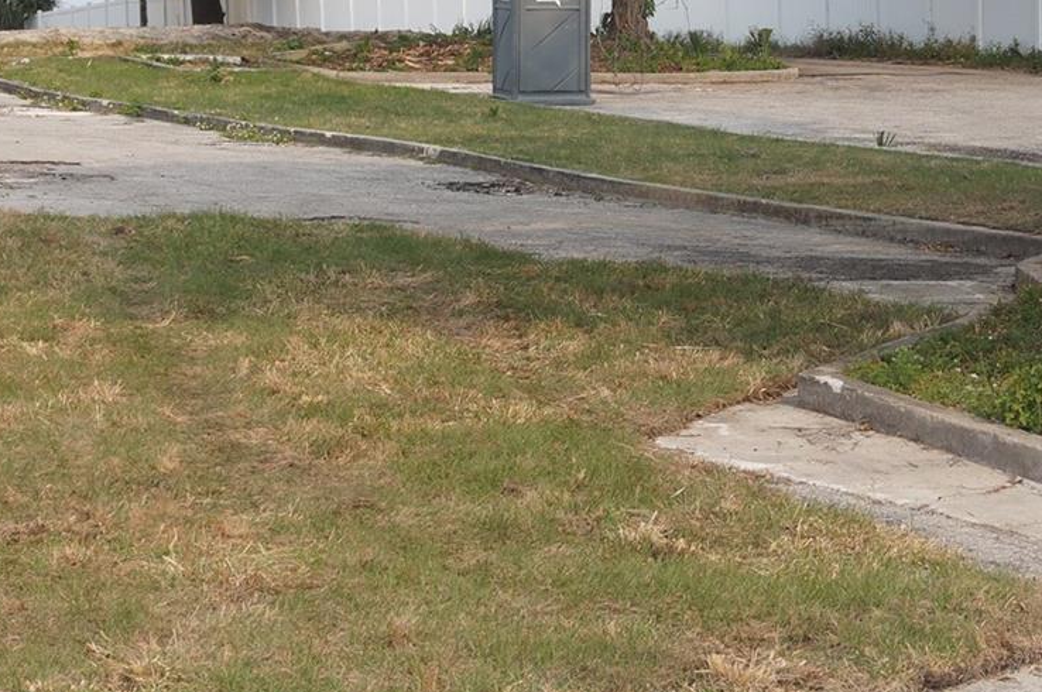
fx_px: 3006
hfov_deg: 19.7
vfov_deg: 13.0
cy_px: 60
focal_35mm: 104
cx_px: 545
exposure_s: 1/640
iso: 200
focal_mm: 32
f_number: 5.6
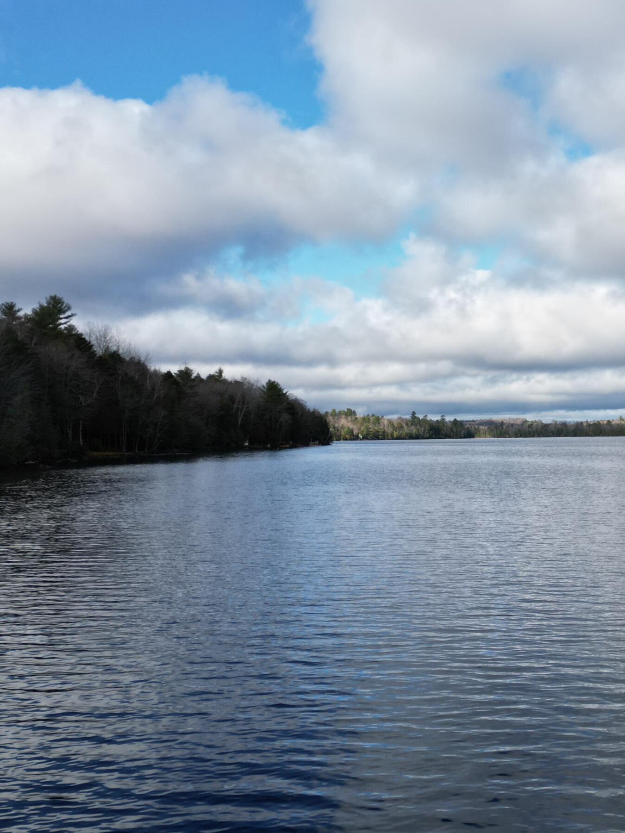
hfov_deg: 35.0
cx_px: 488
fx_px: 963
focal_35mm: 40
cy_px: 413
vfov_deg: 46.8
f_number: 1.7
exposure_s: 1/2500
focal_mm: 6.72
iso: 130
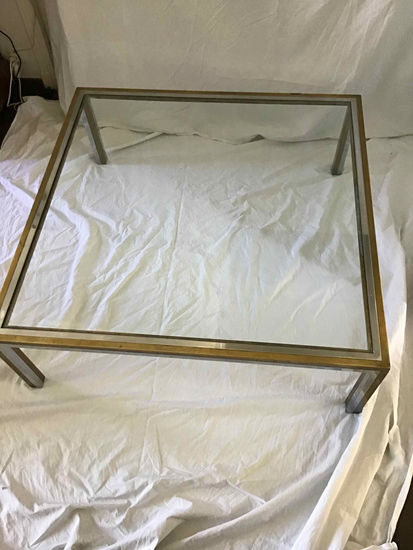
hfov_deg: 45.4
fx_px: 493
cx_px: 206
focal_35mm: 31
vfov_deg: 58.4
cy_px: 275
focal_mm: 3.3
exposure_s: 1/33
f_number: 2.4
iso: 160
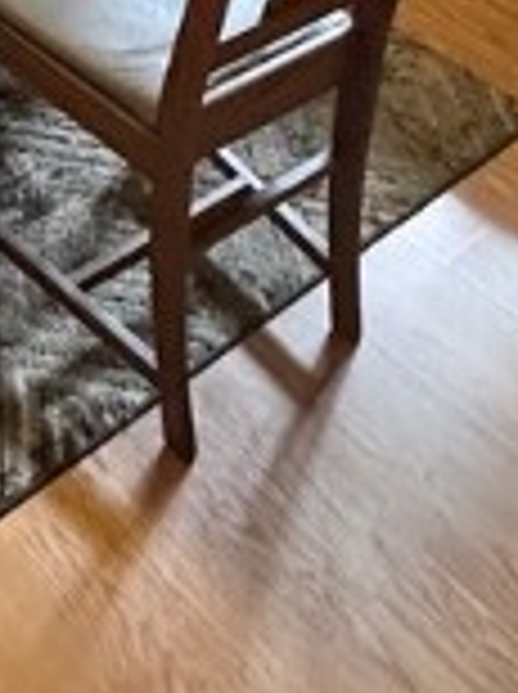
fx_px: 1401
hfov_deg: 20.0
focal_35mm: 70
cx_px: -50
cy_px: -454
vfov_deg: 21.4
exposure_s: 1/60
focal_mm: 2.22
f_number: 2.2
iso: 640
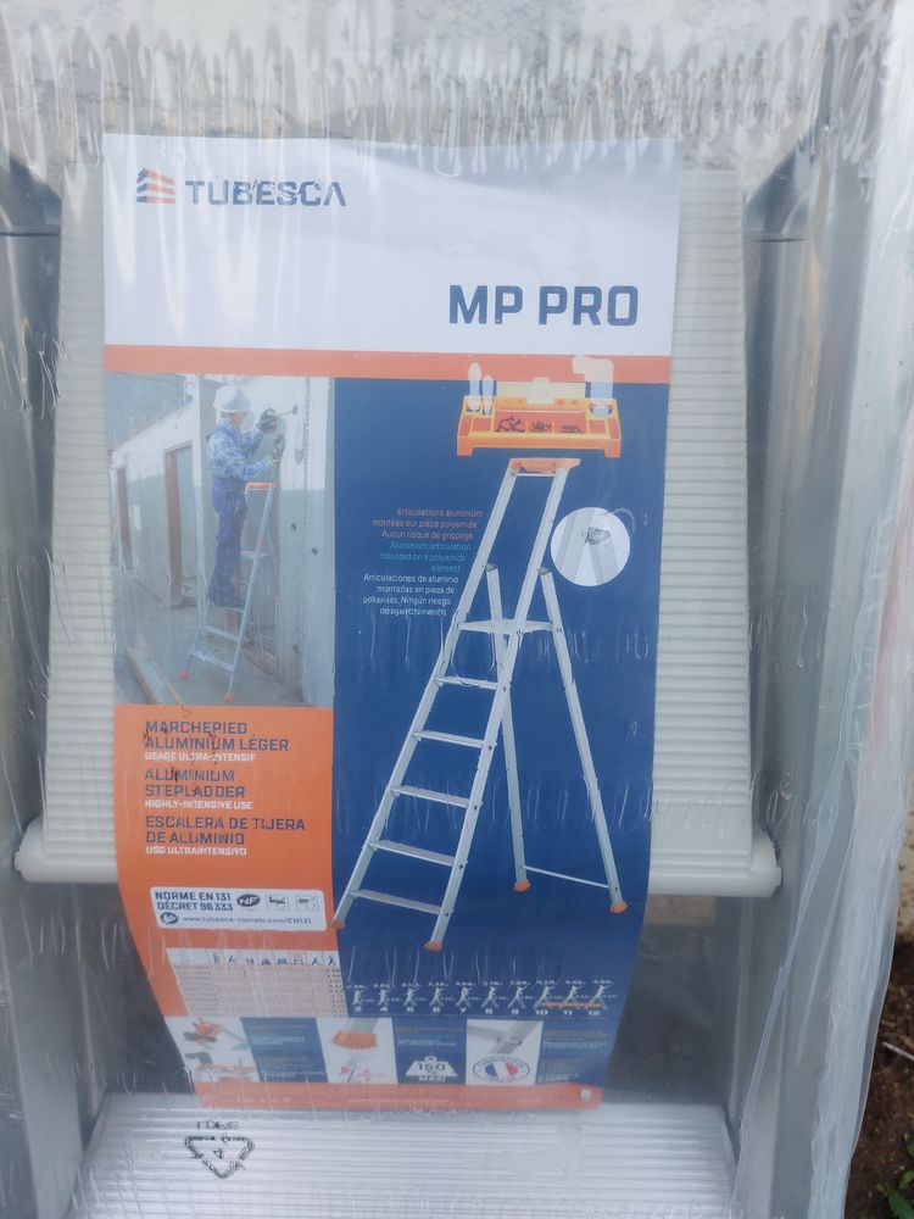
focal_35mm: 25
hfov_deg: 54.9
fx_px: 880
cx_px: 457
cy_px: 610
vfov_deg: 69.4
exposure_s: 1/100
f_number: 1.8
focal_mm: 5.23
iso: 50
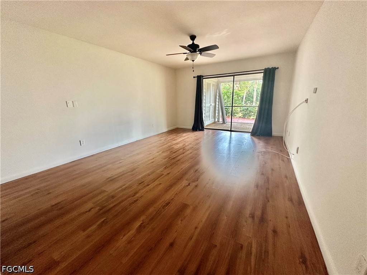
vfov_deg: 85.7
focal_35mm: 14
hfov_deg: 102.1
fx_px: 148
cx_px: 184
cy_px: 138
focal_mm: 2.22
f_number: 2.2
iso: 200
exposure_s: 1/60
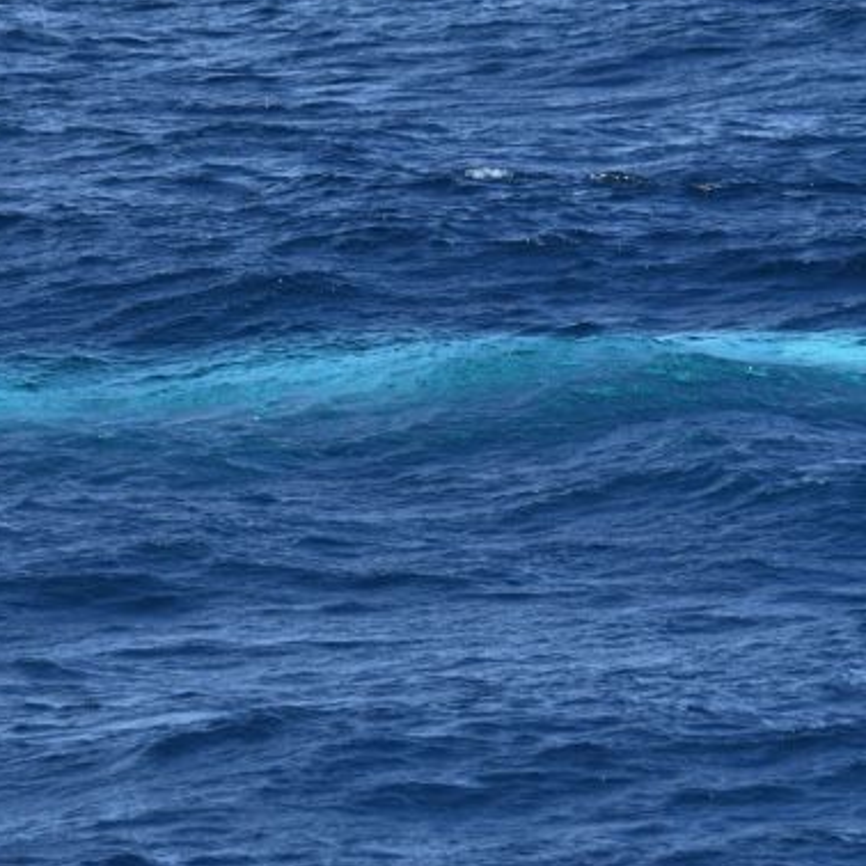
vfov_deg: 2.9
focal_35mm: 612
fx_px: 17322
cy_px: 281
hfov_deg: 2.9
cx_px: 685
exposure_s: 1/8000
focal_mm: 340
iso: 1400
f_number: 6
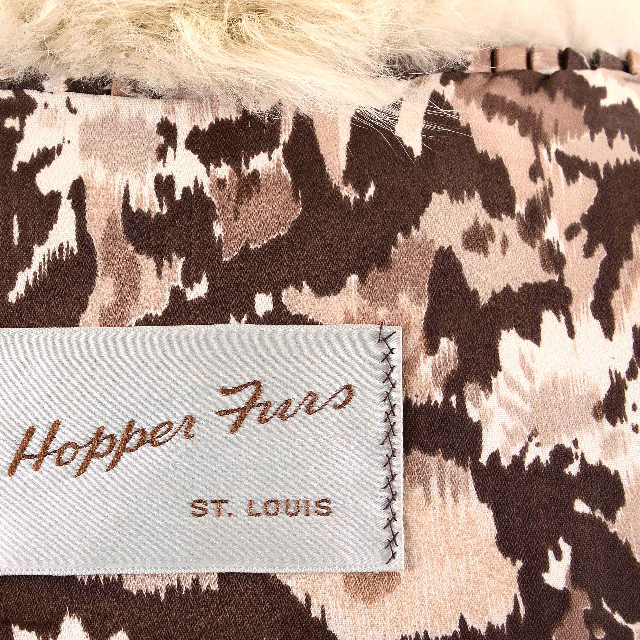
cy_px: 320
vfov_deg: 17.9
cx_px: 176
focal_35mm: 97
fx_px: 2029
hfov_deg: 17.8
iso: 200
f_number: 11
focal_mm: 50
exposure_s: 1/125
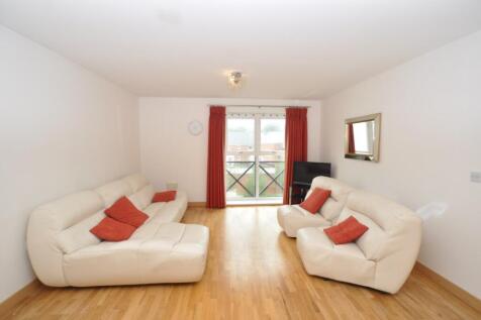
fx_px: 220
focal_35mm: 16
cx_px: 240
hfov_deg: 95.0
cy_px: 160
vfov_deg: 72.0
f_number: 5
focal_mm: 11
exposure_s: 1/100
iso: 400
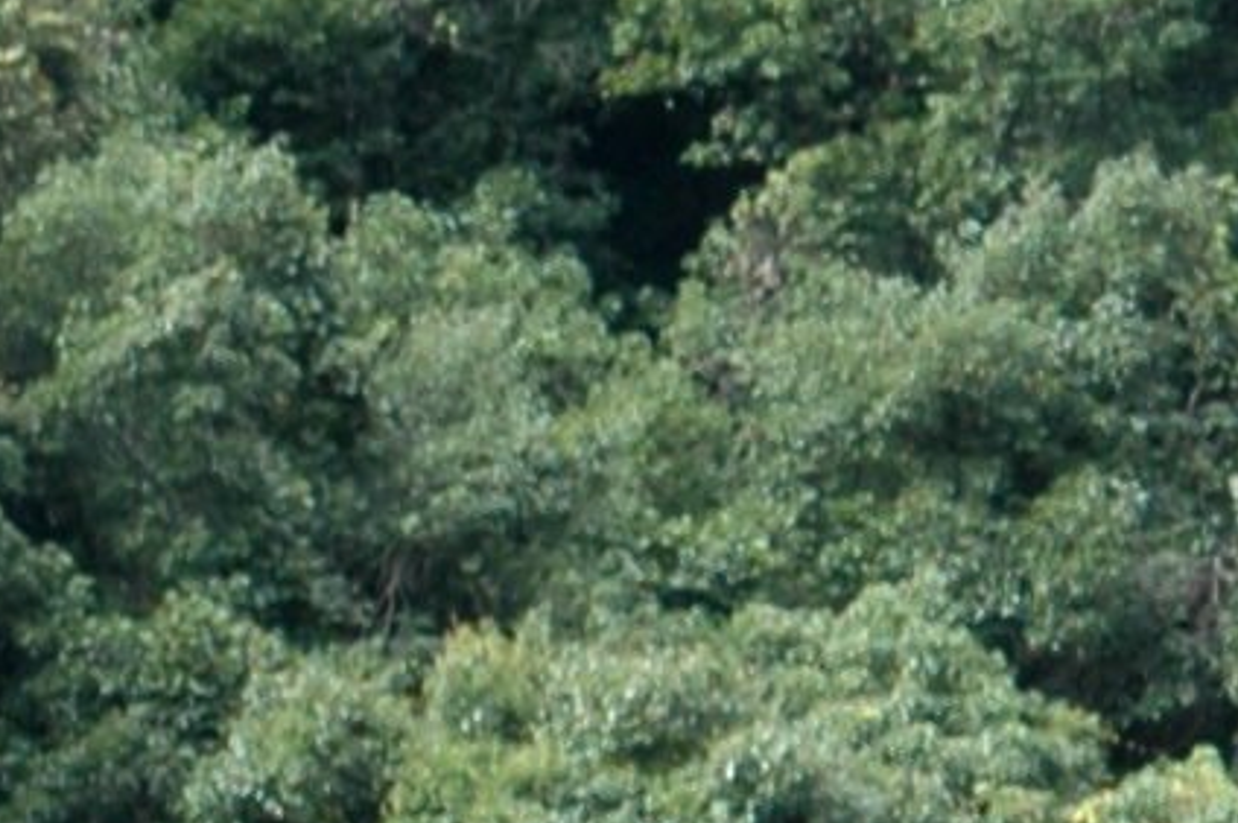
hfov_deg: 2.6
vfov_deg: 1.7
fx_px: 27405
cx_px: -721
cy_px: 2238
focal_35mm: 798
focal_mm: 75
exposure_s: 1/125
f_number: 5.6
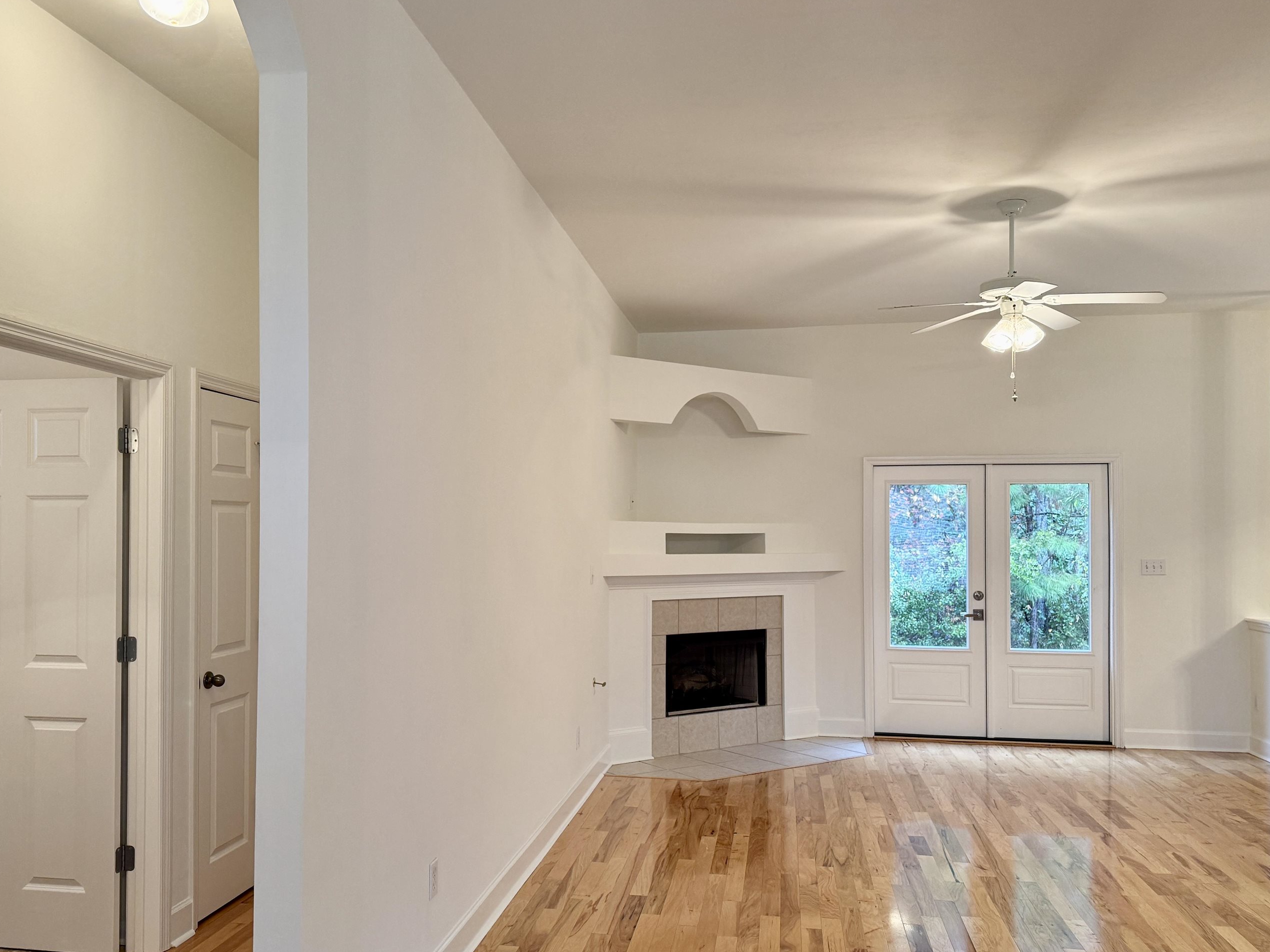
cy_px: 513
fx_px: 1064
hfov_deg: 61.6
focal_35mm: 29
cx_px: 592
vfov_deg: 48.2
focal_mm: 6.76
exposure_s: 1/60
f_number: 1.78
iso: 160
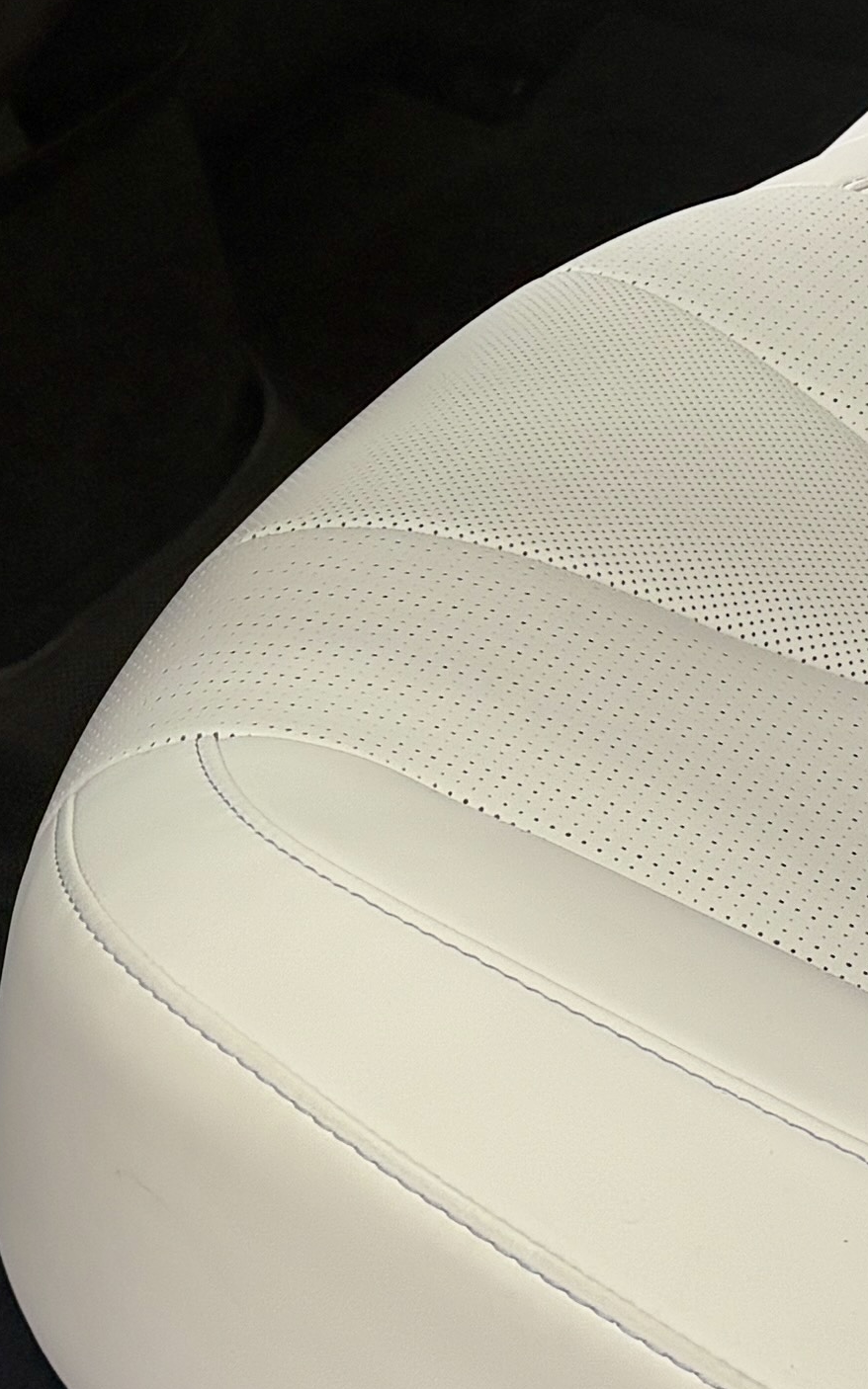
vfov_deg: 17.8
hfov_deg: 11.7
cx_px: 636
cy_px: -253
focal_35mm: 112
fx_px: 4242
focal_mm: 5.96
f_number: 1.6
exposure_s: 1/62
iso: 125
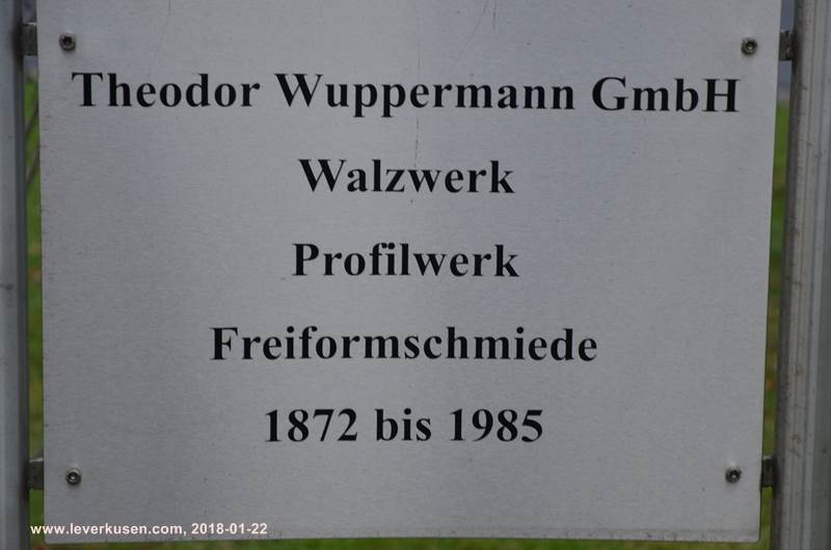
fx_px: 2488
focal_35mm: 108
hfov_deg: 19.0
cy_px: 275
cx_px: 416
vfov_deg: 12.6
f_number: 6.3
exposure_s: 1/160
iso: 200
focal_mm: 72
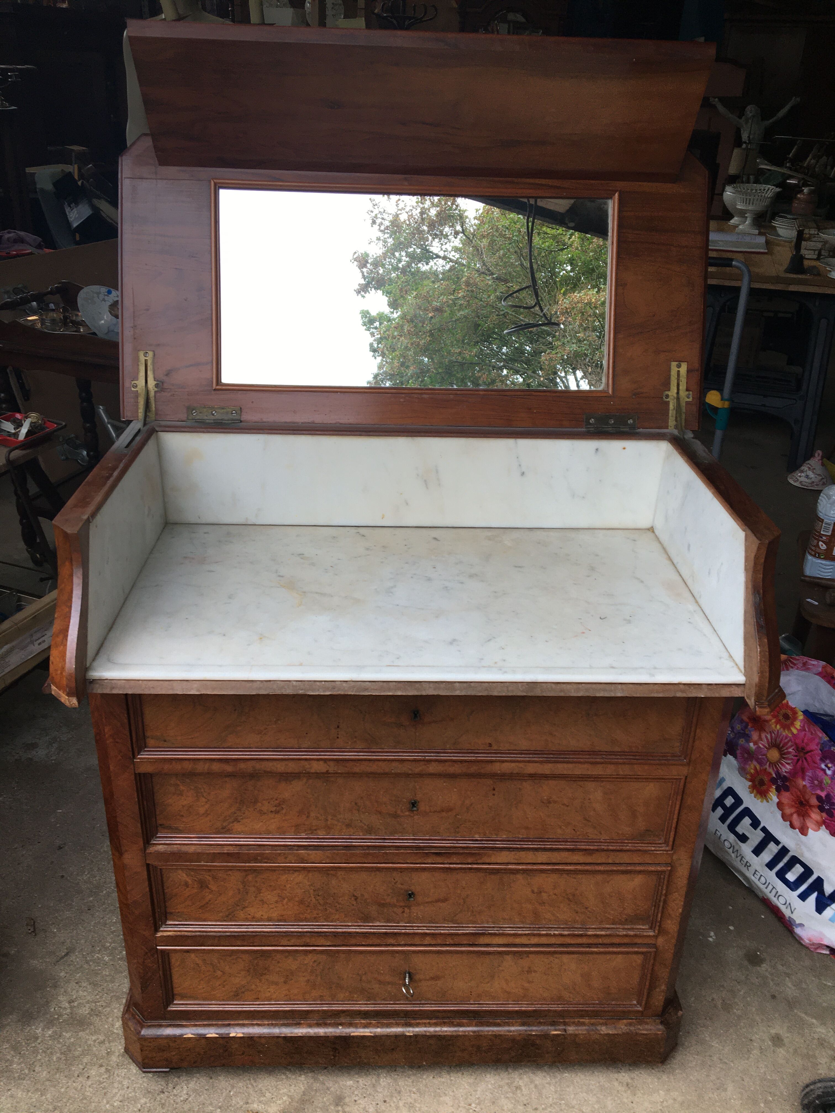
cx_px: 418
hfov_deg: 48.2
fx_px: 933
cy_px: 556
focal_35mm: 29
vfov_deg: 61.7
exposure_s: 1/50
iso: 32
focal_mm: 4.15
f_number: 2.2
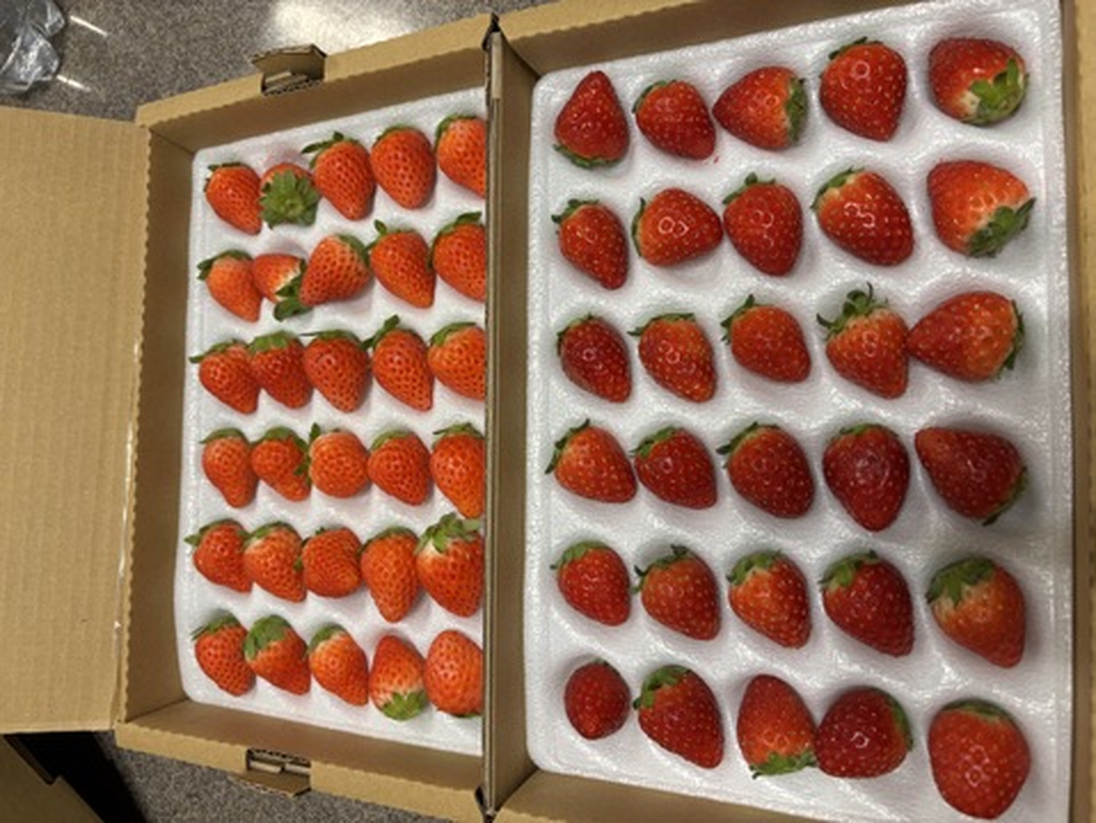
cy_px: 412
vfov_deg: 53.1
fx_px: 824
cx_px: 548
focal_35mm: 26
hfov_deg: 67.3
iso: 125
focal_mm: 5.96
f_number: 1.6
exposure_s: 1/100
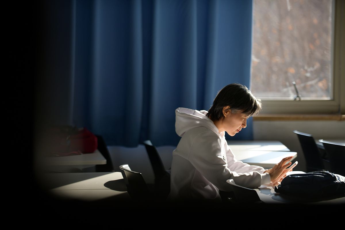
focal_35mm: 130
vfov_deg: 10.5
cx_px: 172
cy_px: 115
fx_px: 1246
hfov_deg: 15.8
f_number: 3.5
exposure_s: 1/250
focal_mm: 130
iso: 250
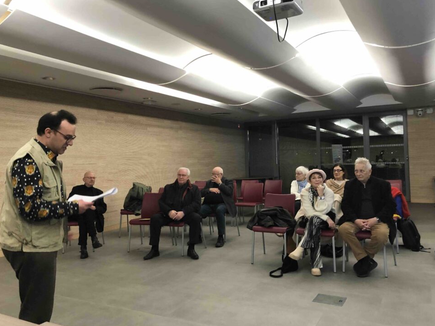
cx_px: 216
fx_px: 377
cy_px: 155
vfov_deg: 46.8
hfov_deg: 60.0
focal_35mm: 30
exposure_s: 1/16
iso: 80
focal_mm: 3.99
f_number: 1.8
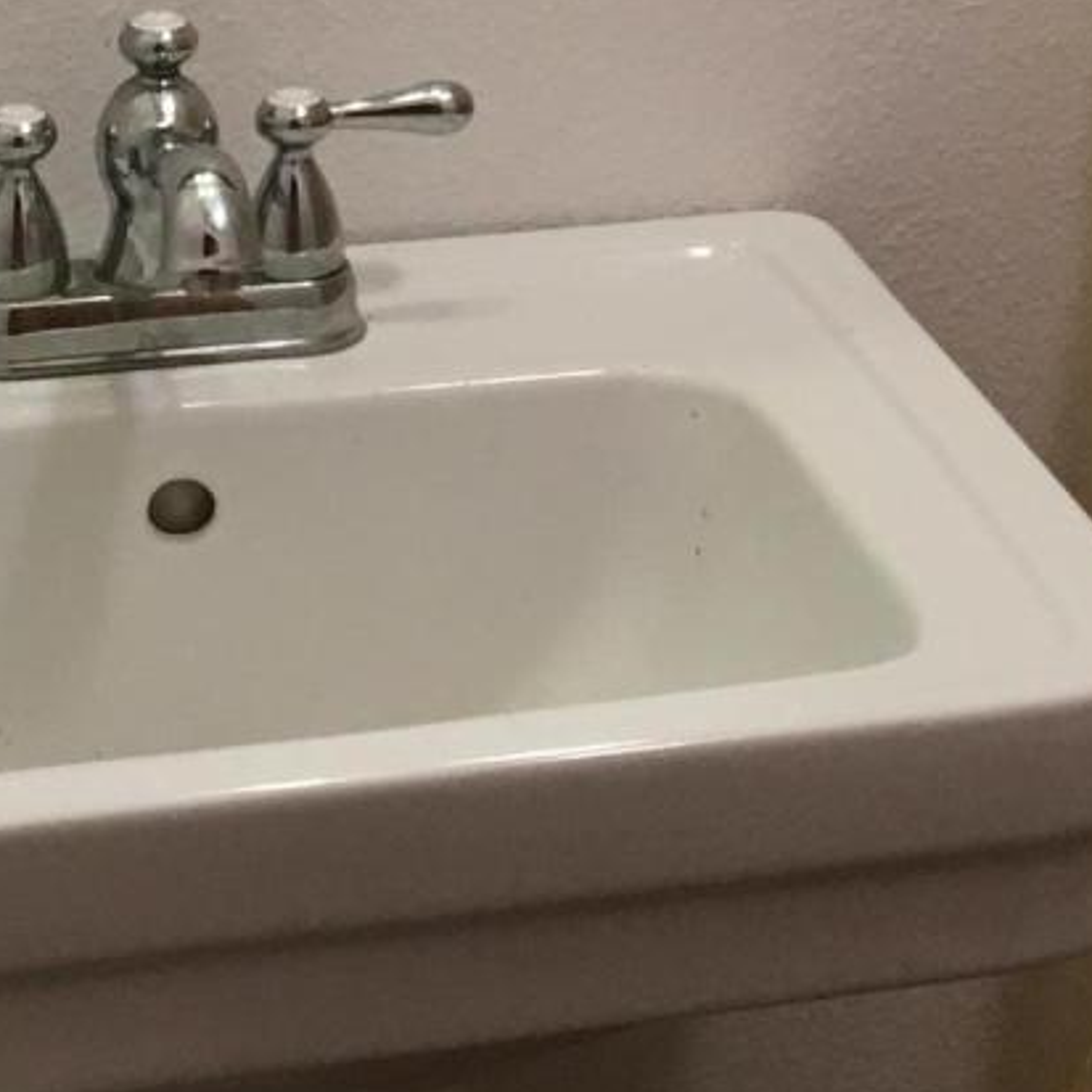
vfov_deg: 13.3
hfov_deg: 14.0
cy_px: -502
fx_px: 4426
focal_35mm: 124
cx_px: 912
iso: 40
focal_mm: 4.15
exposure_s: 1/30
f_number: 2.2
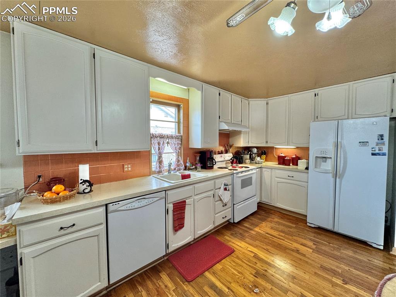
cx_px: 198
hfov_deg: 102.1
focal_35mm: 14
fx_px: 160
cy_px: 148
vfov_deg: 85.6
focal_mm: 2.22
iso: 160
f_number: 2.2
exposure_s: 1/120
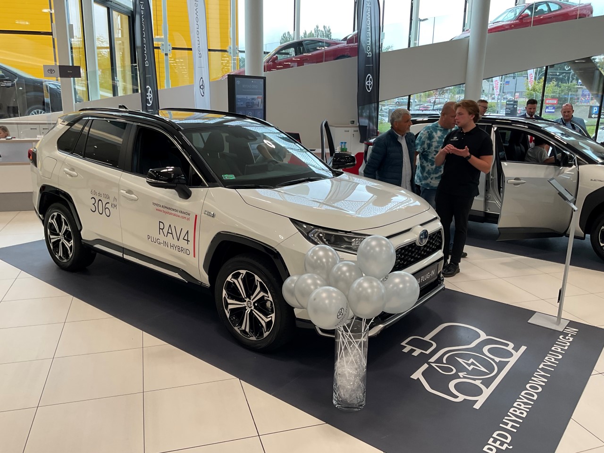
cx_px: 302
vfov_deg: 48.2
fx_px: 506
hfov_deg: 61.7
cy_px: 226
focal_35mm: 29
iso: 32
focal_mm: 3
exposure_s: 1/100
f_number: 1.8
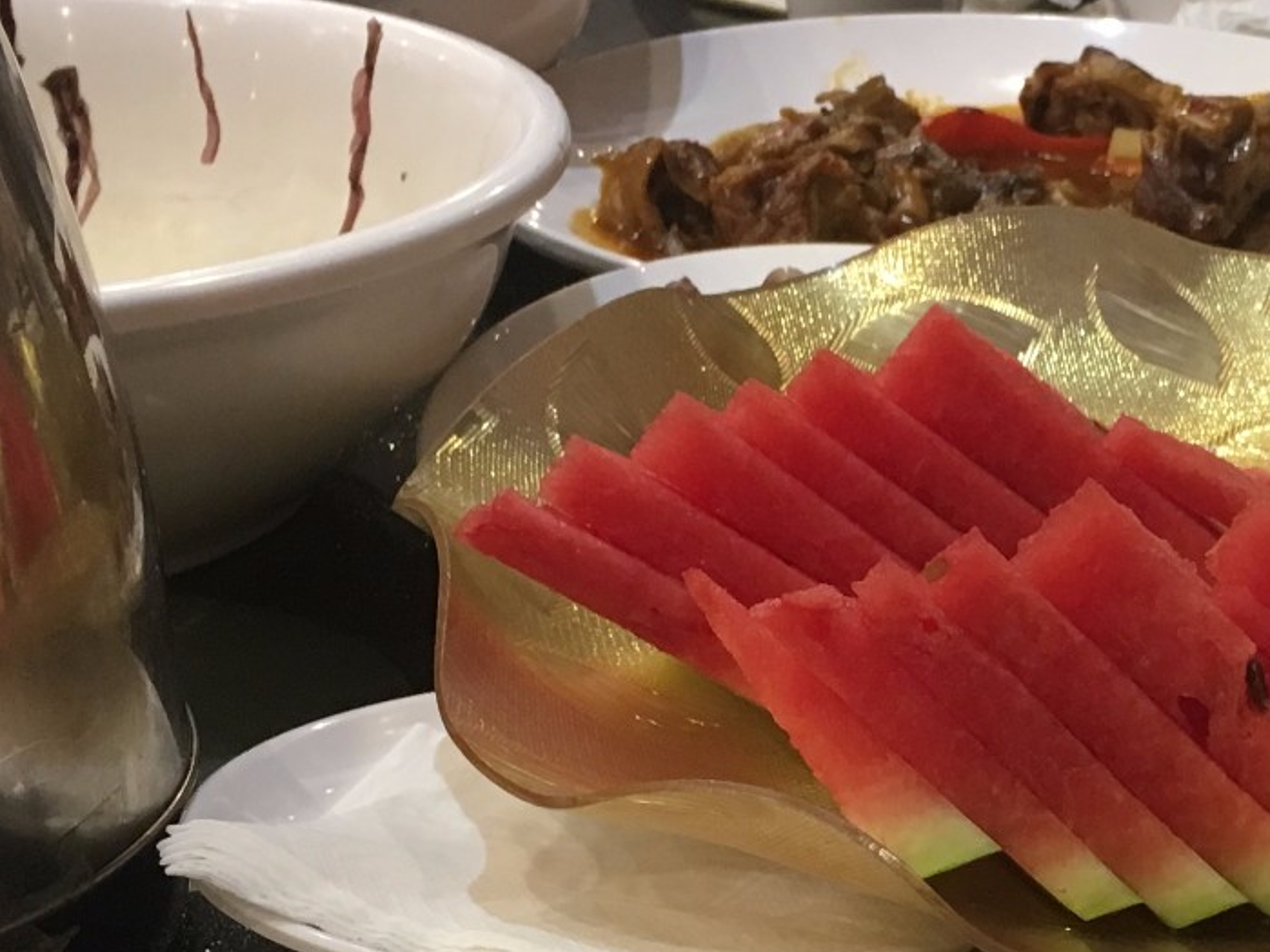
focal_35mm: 85
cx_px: 1206
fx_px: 3118
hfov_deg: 22.3
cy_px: 901
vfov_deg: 17.1
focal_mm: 4.15
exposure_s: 1/33
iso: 125
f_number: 2.2
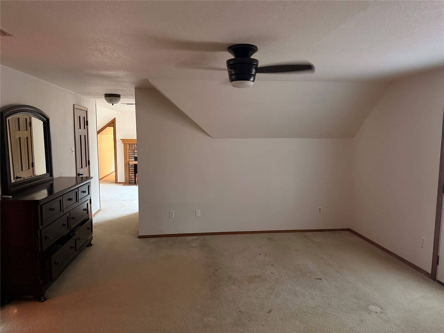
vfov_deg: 56.8
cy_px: 166
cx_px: 222
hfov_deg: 71.6
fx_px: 308
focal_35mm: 24
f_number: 1.78
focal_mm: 6.76
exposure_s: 1/30
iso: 1000
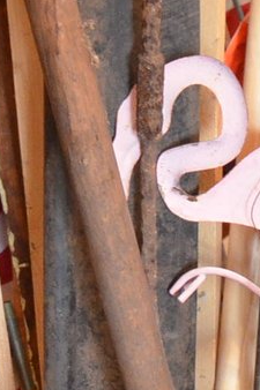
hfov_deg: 8.2
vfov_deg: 11.8
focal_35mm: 167
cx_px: 69
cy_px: 592
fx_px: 1811
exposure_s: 1/60
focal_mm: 22
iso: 2500
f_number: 4.5
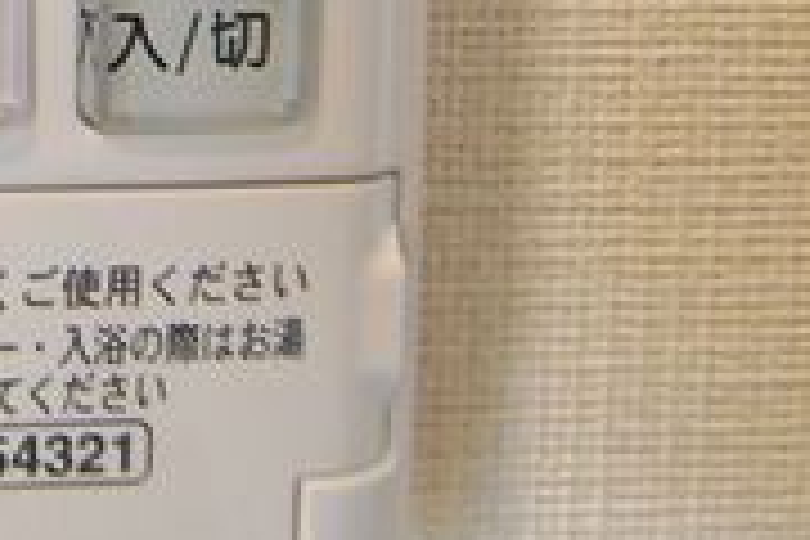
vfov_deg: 20.6
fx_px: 1322
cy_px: -198
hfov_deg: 26.2
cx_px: -364
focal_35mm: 59
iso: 1600
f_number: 5
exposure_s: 1/25
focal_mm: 11
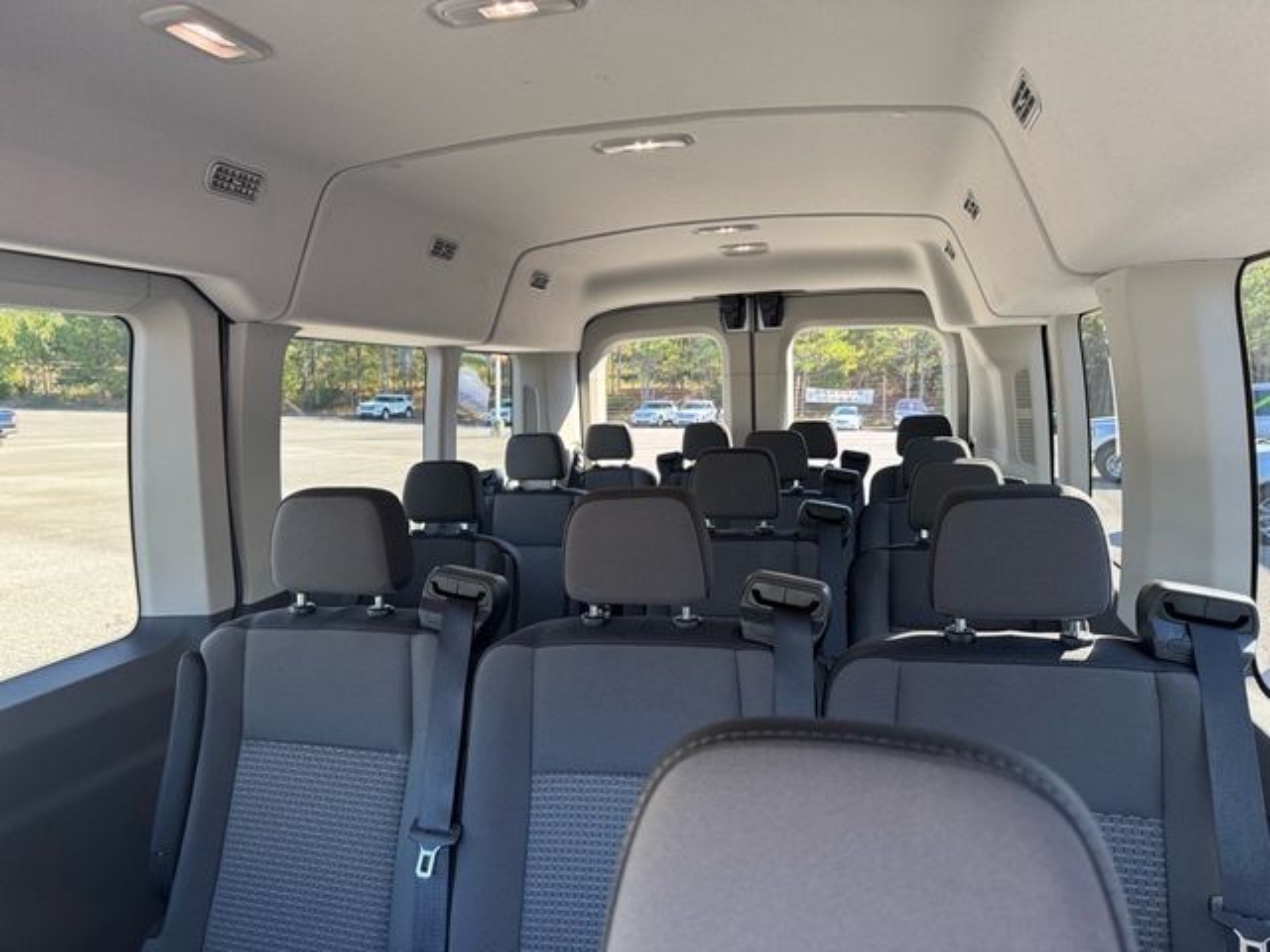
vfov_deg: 56.8
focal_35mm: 24
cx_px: 635
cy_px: 476
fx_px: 881
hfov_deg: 71.6
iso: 200
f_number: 1.78
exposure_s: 1/121
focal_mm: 6.76
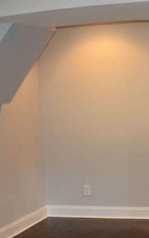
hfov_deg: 11.5
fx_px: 721
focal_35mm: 111
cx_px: 190
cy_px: 164
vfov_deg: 18.7
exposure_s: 1/30
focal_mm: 30
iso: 800
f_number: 4.5
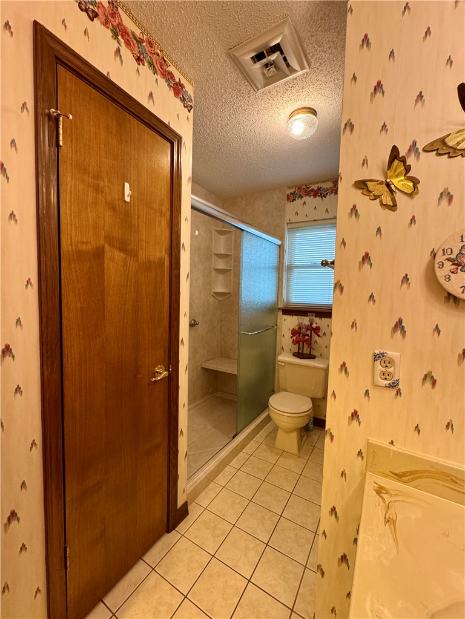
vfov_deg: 102.0
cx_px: 232
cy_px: 310
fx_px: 251
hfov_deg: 85.7
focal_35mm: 14
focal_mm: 2.22
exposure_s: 1/60
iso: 400
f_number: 2.2
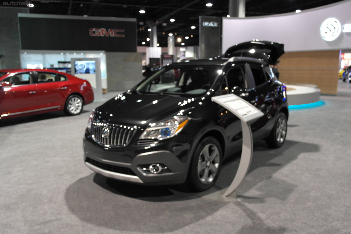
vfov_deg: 43.6
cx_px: 176
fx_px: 292
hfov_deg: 61.9
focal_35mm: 30
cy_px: 117
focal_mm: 20
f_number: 3.5
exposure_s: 1/20
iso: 400
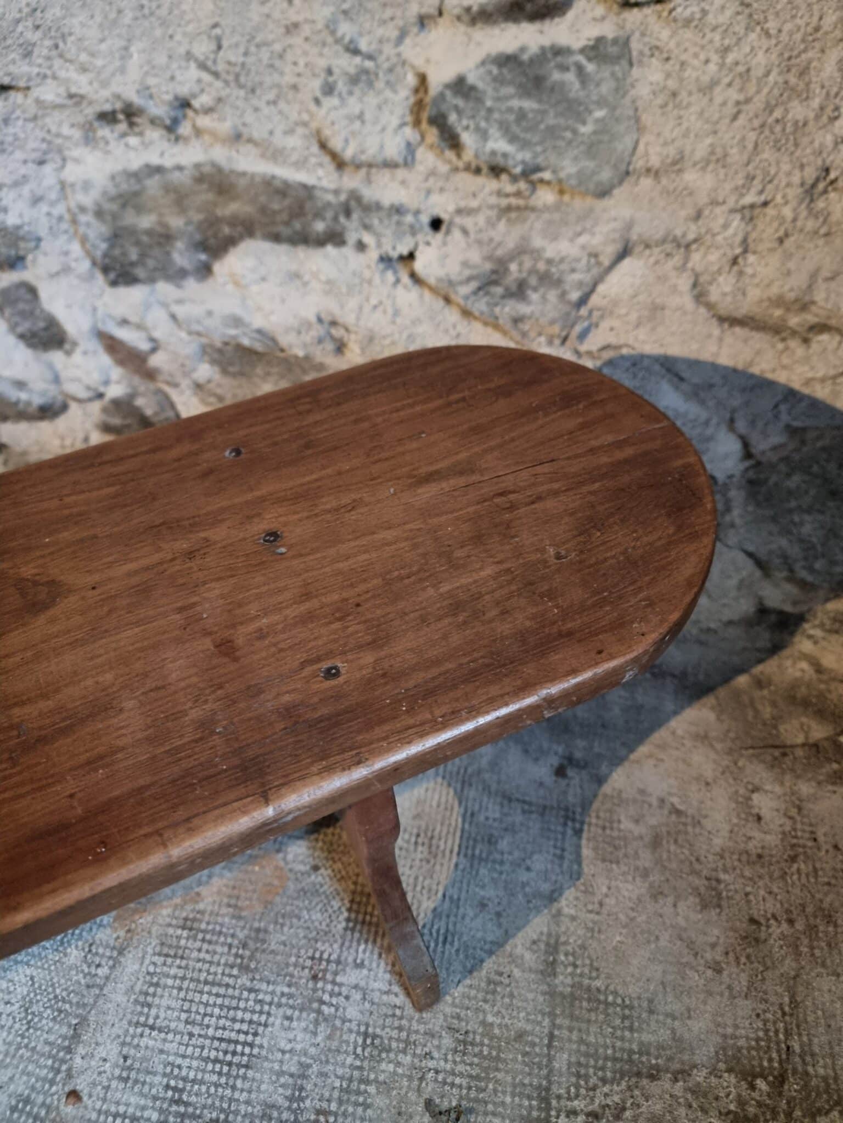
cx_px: 422
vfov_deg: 71.6
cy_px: 562
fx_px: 779
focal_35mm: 24
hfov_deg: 56.8
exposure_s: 1/25
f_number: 1.8
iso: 1000
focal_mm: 6.7
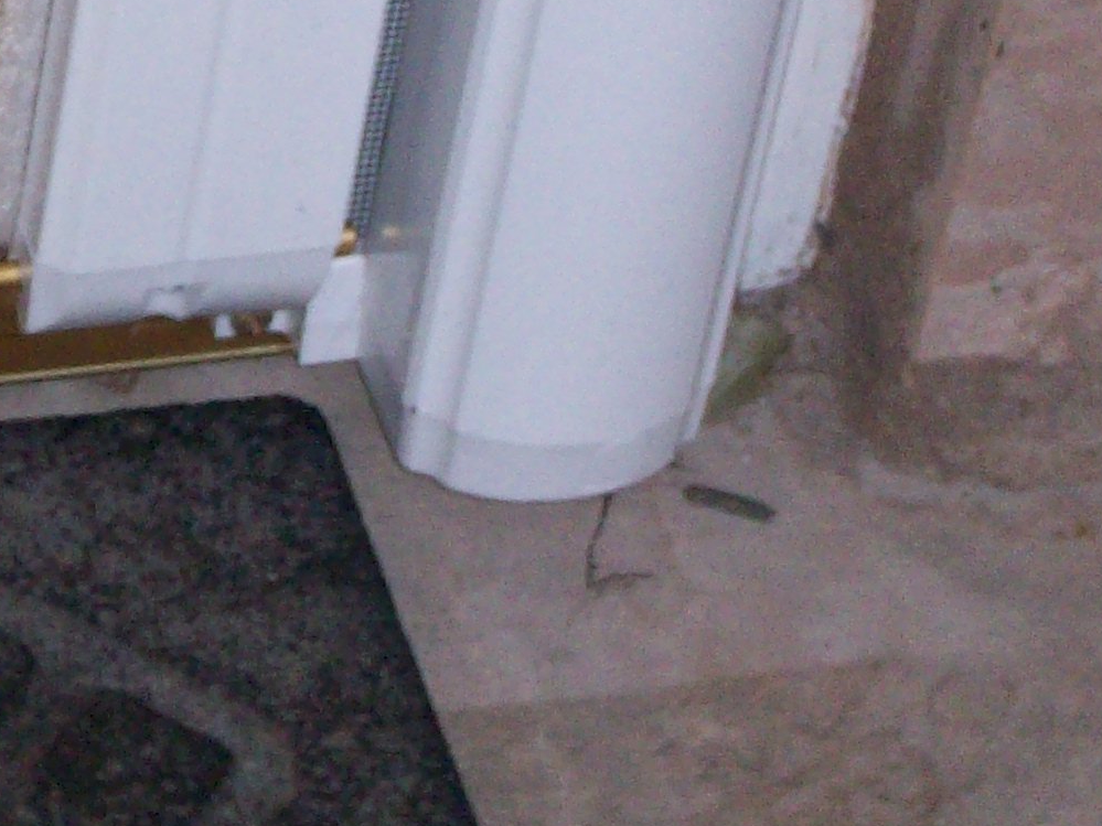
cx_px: -518
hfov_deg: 5.9
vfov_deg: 4.4
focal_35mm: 335
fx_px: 10663
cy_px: 96
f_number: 5.1
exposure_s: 1/90.1
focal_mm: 17.1
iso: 160
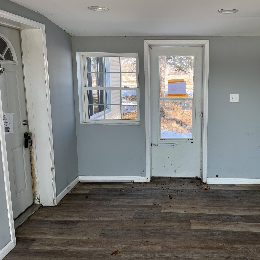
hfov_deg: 48.7
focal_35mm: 33
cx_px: 177
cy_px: 120
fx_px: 280
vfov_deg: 49.7
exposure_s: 1/235
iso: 40
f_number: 1.6
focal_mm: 5.1
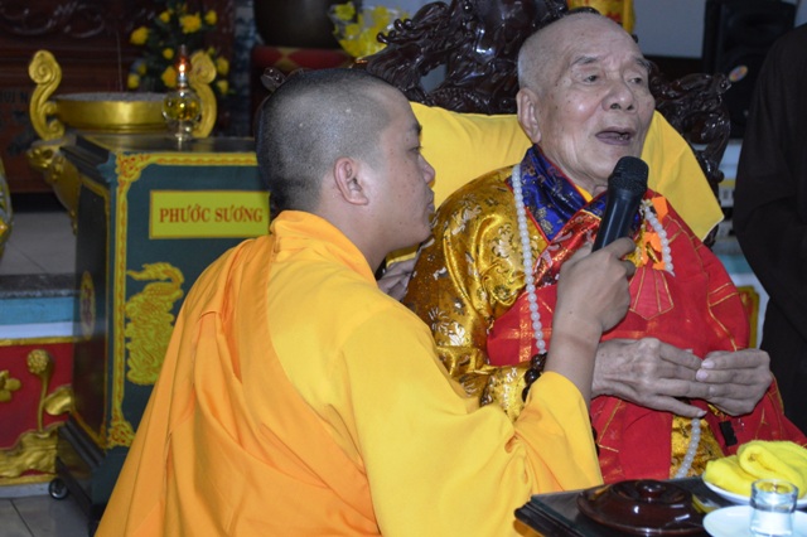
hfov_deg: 30.5
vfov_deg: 20.6
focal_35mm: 66
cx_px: 404
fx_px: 1479
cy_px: 268
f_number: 5.3
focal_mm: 44
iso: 1400
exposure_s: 1/60
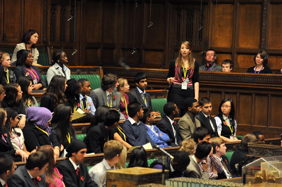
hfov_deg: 12.8
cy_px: 94
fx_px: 1253
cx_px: 141
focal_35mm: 160
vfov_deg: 8.6
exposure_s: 1/60
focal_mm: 160
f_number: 4
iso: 1250
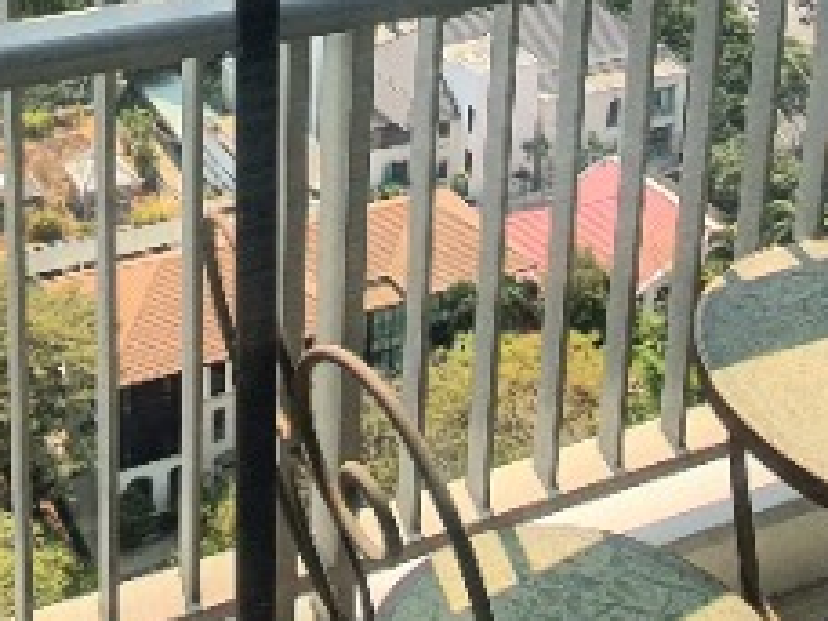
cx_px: 156
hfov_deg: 32.8
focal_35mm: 57
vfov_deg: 22.4
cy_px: -229
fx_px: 1363
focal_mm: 1.8
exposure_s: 1/1250
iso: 50
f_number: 2.2
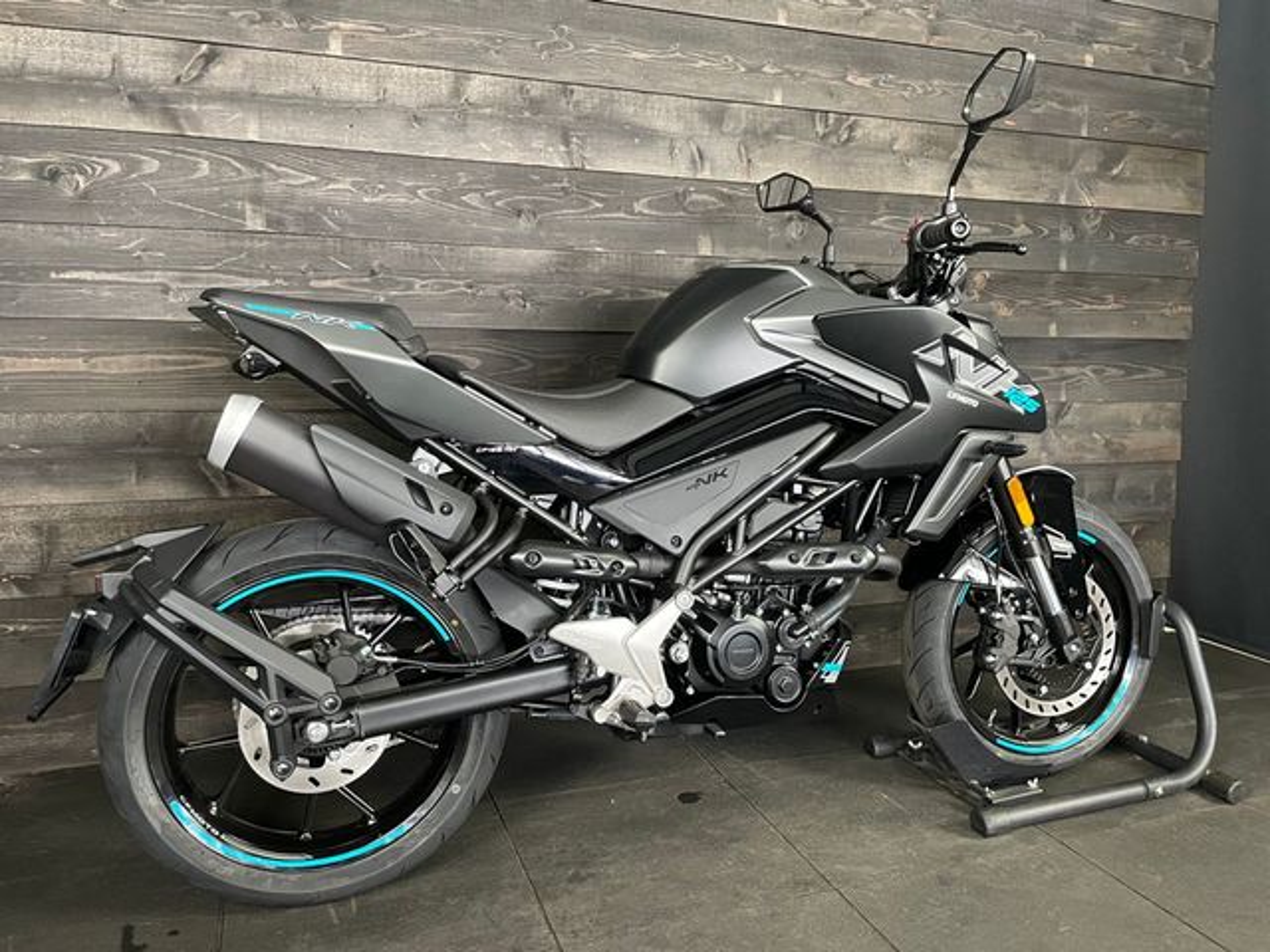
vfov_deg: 53.1
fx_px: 954
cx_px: 635
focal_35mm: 26
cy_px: 476
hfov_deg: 67.3
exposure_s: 1/50
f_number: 1.6
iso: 500
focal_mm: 4.2
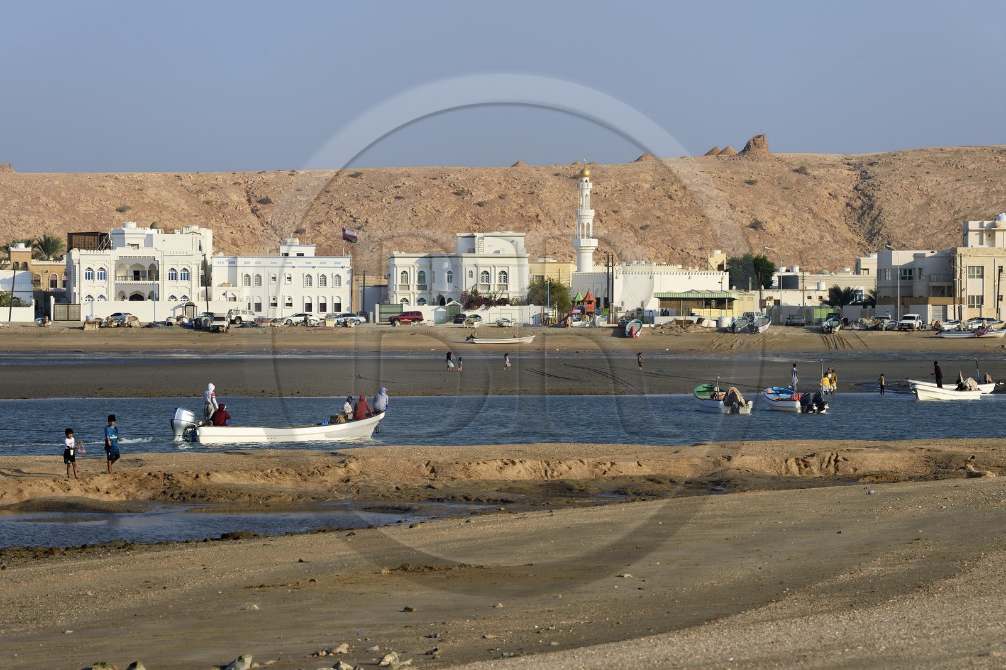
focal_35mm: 135
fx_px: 3770
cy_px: 335
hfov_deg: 15.2
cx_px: 503
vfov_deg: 10.1
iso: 200
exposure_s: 1/250
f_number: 11
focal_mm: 135
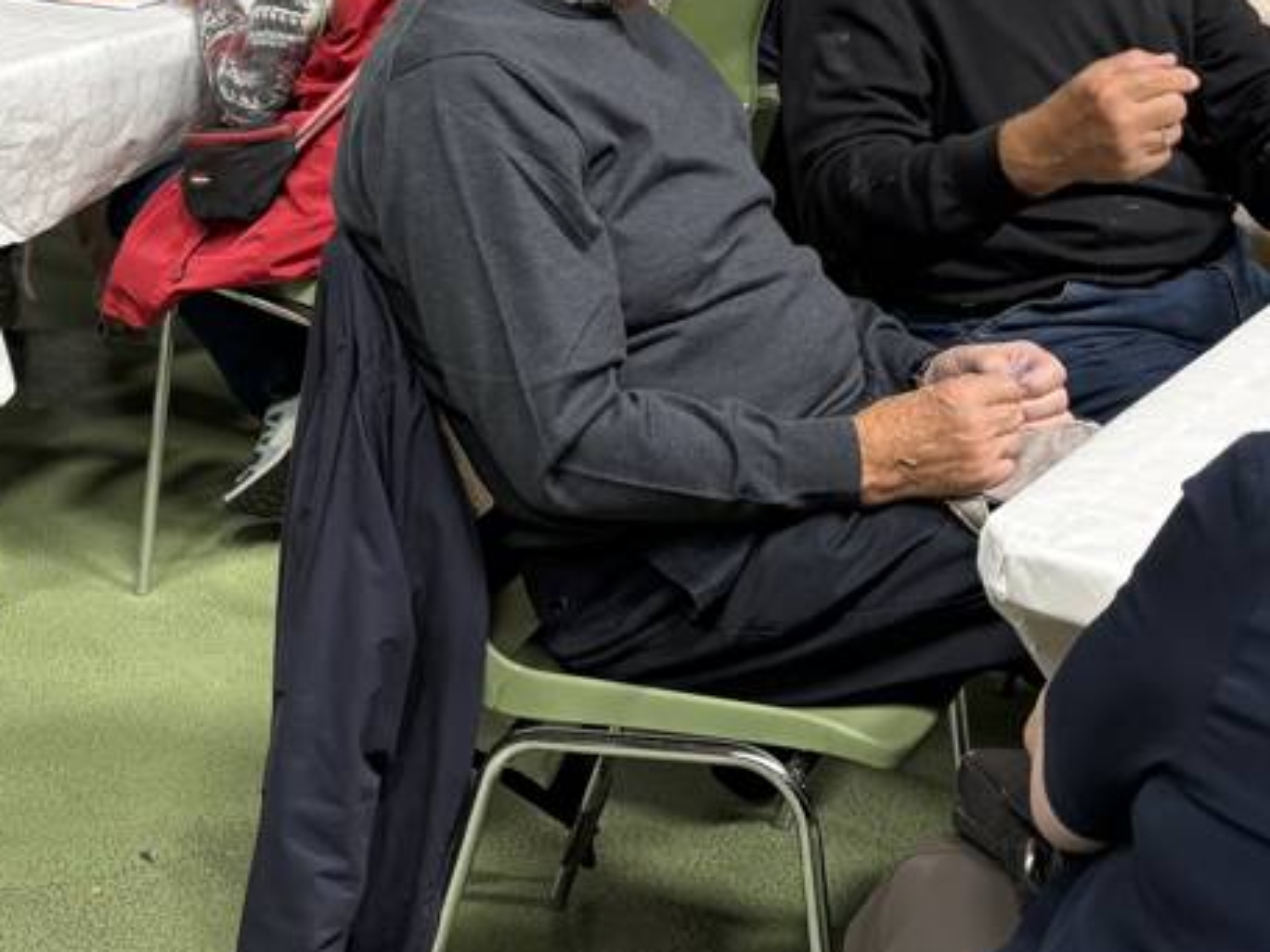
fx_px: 2678
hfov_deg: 26.5
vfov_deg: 19.4
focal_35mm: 73
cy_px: -75
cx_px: 382
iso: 100
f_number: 1.6
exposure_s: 1/50
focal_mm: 5.96
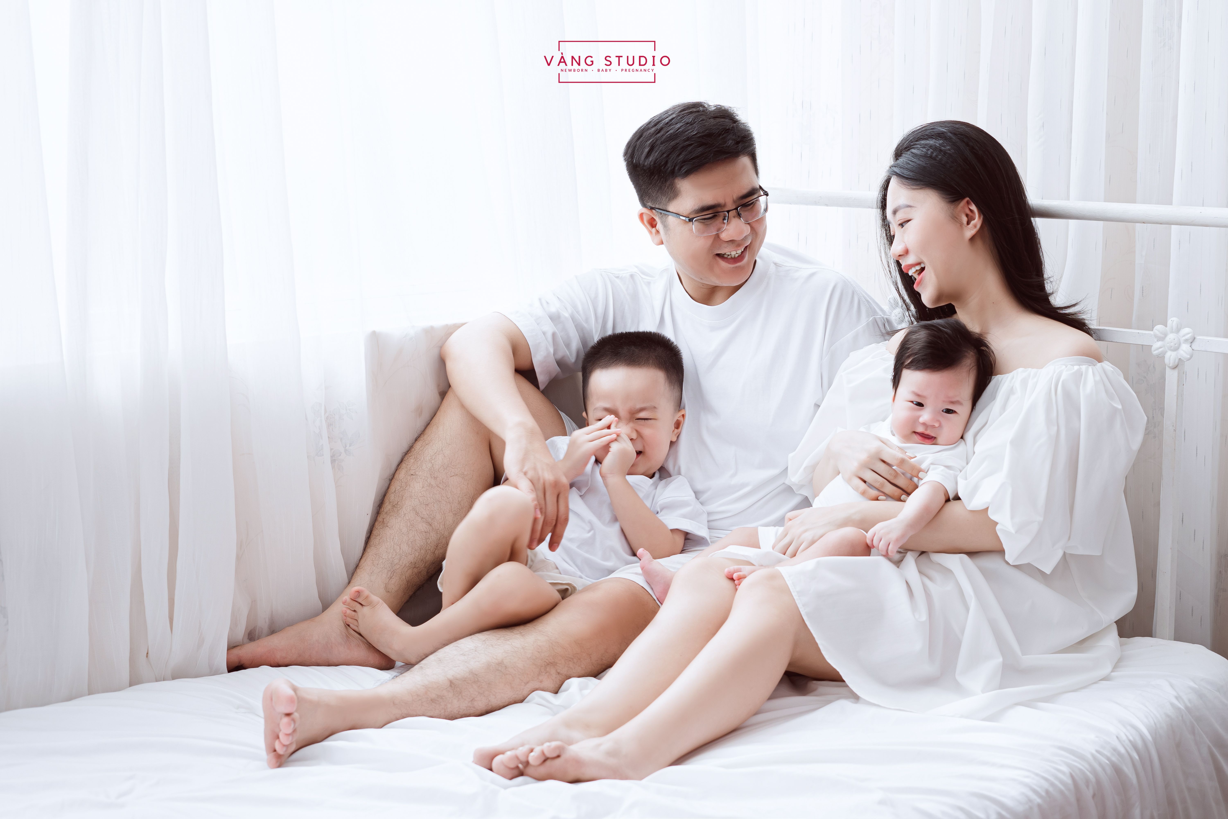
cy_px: 410
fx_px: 1705
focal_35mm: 50
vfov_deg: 27.0
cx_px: 614
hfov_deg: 39.6
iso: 320
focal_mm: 50
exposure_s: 1/160
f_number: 4
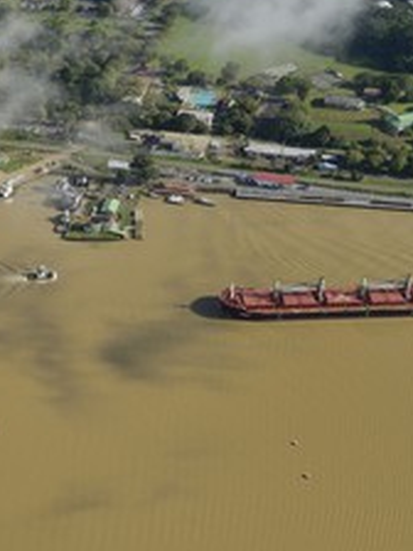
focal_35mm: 90
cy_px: 229
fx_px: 1432
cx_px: 15
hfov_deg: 16.1
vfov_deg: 21.7
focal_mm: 50
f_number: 7.1
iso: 200
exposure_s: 1/640
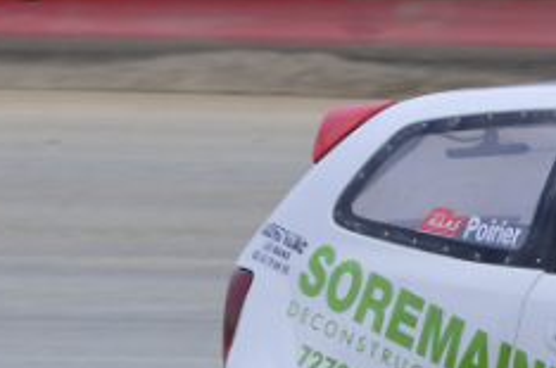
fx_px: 29654
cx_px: 813
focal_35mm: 1924
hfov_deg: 1.1
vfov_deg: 0.7
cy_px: 228
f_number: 8
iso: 200
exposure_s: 1/250
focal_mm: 300
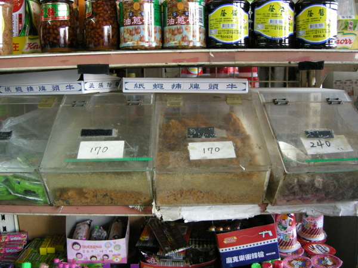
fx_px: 372
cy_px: 134
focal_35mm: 36
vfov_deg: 39.7
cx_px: 179
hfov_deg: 51.4
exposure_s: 1/66.1
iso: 327
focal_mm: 7.5
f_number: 2.7
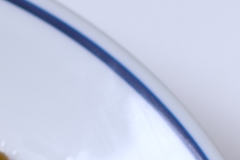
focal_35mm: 260
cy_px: 365
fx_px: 1733
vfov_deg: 5.1
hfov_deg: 7.9
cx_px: 34
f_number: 2.8
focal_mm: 30
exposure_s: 1/70
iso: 125
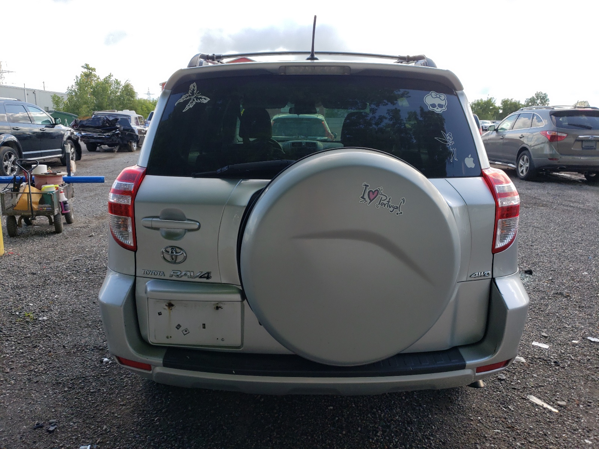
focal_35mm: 26
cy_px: 224
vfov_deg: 53.1
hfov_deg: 67.3
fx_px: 450
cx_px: 300
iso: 50
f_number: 1.5
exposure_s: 1/1111
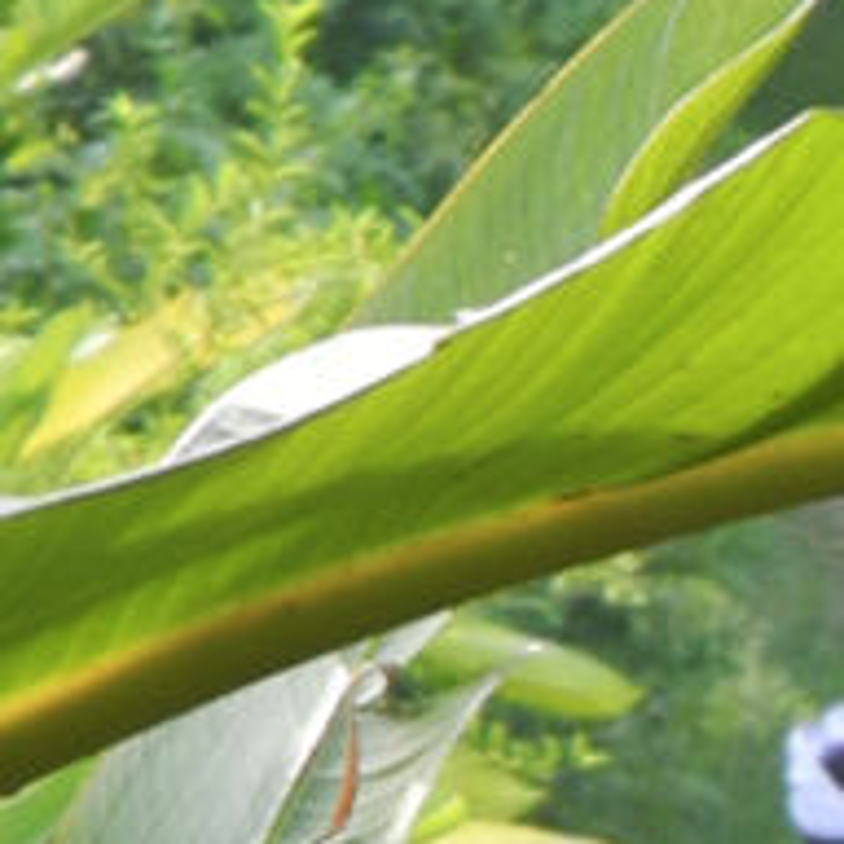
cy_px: 1345
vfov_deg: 1.3
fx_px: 38177
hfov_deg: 1.3
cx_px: 1629
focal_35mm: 1384
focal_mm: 42.6
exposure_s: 1/30
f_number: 5.6
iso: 109
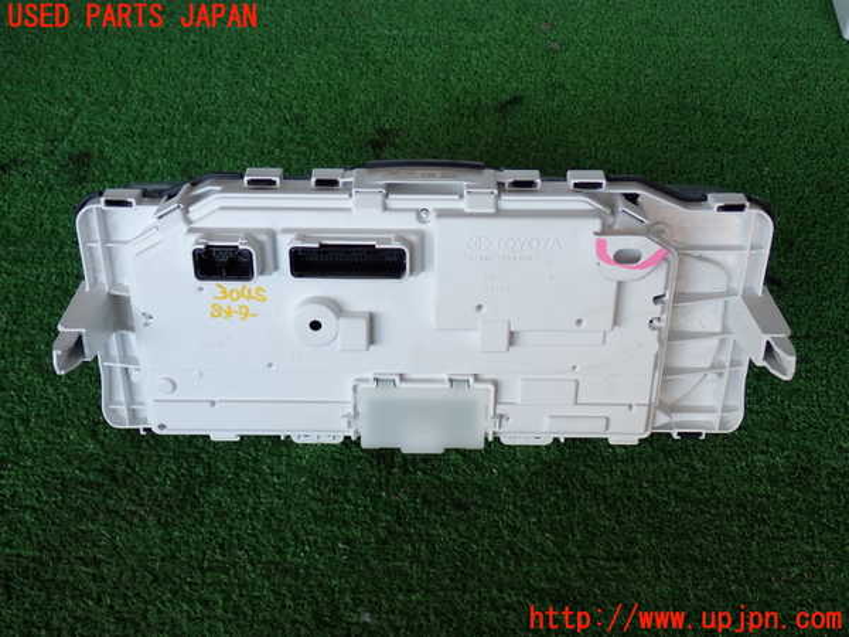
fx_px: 932
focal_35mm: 38
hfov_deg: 49.0
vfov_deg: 37.7
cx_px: 424
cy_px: 318
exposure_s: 1/100
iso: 100
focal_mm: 6.83
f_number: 2.7
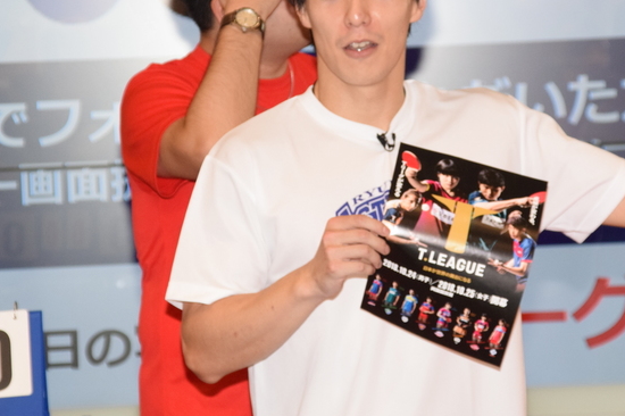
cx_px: 339
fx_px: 4025
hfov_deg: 8.9
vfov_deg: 5.9
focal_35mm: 232
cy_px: 163
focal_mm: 112
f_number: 9
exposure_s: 1/125
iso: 2000
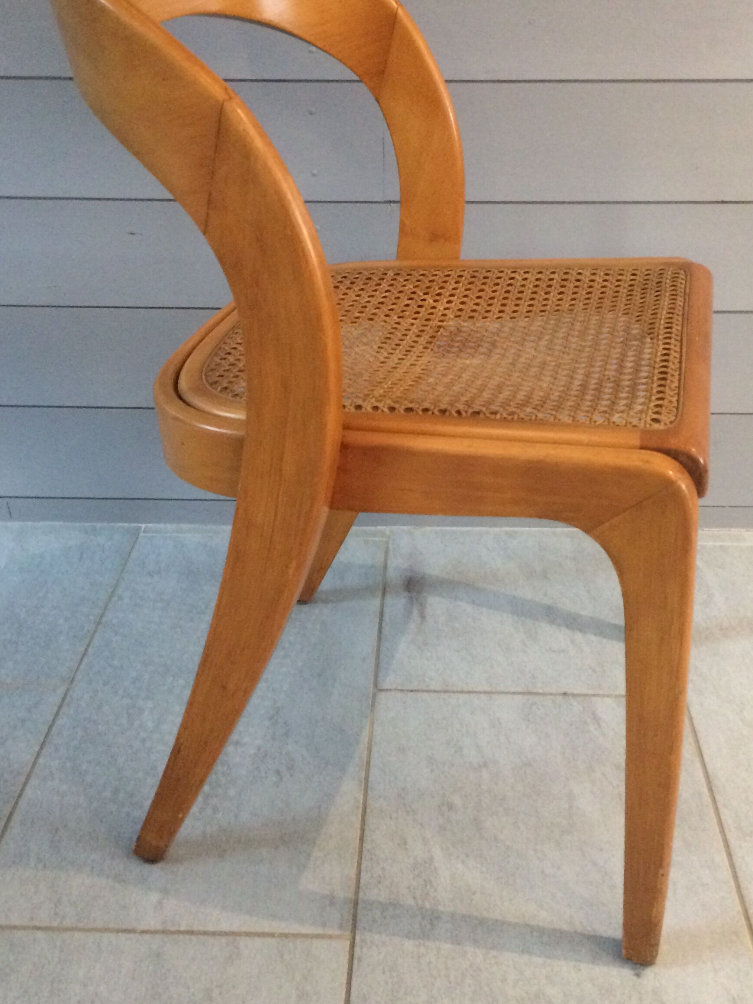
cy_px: 474
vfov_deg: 45.8
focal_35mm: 41
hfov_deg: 35.1
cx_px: 389
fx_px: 1189
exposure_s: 1/17
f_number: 2.2
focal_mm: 4.15
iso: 320
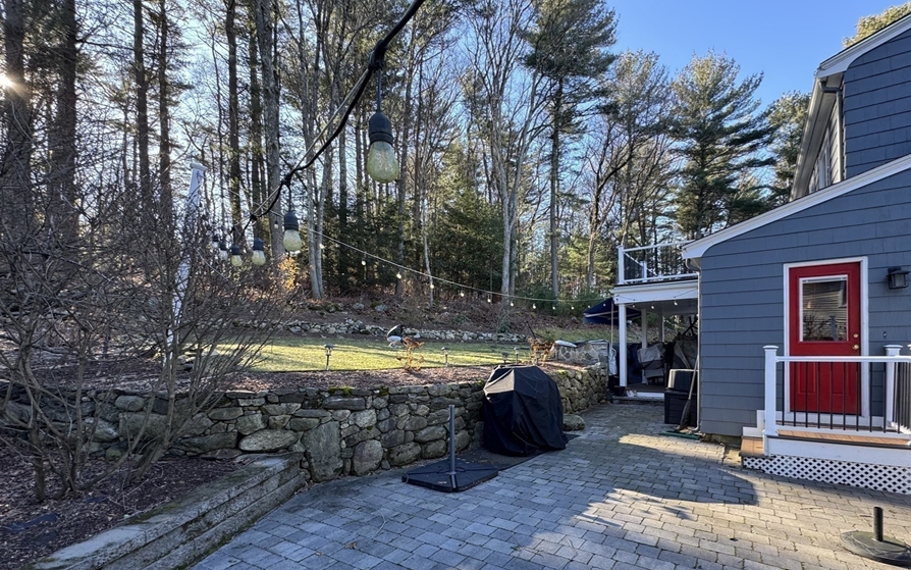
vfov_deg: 67.2
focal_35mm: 17
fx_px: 422
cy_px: 349
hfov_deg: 93.9
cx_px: 512
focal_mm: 2.22
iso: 50
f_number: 2.2
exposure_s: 1/99
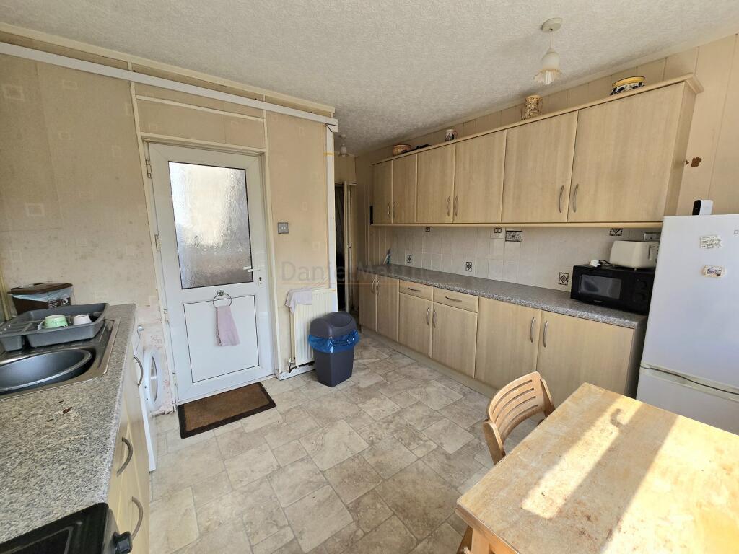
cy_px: 277
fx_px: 278
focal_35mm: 13
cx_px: 370
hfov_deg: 106.2
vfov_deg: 89.9
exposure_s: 1/588
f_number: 2.2
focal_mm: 2.2
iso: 50
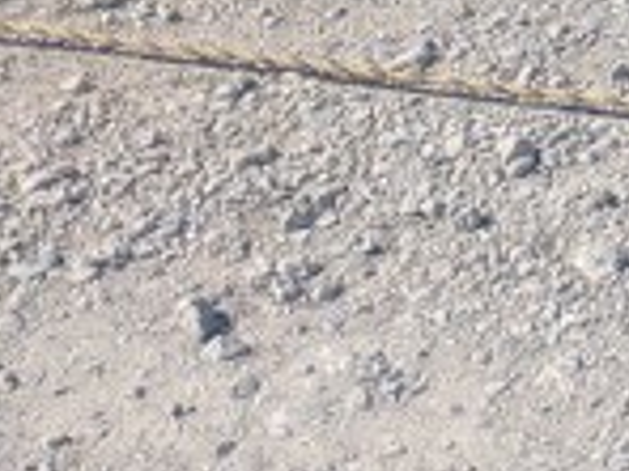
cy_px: -479
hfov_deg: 12.5
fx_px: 2453
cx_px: 1332
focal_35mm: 135
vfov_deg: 10.1
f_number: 1.89
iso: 49
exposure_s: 1/2538
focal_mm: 5.43
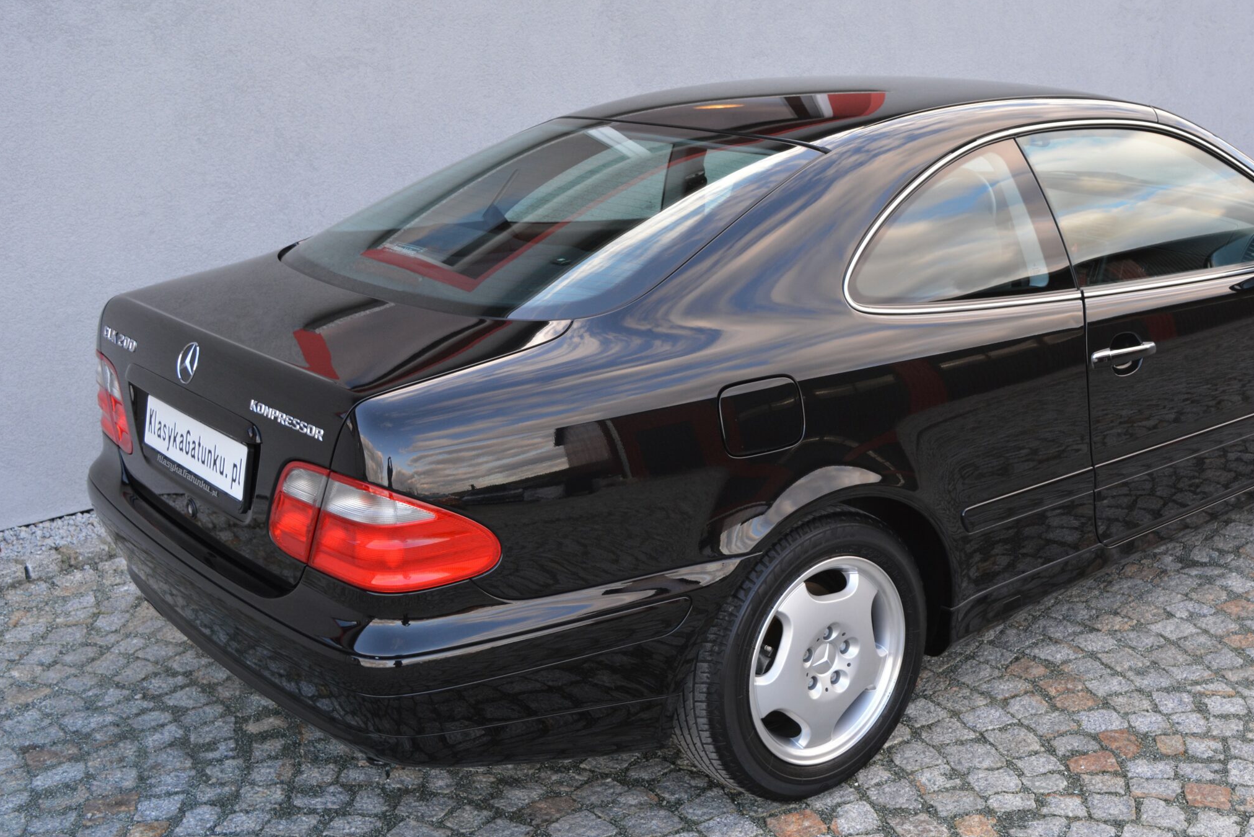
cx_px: 779
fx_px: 1520
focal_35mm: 44
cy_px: 424
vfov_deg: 30.8
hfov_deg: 44.5
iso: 400
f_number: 5.6
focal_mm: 23
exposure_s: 1/125
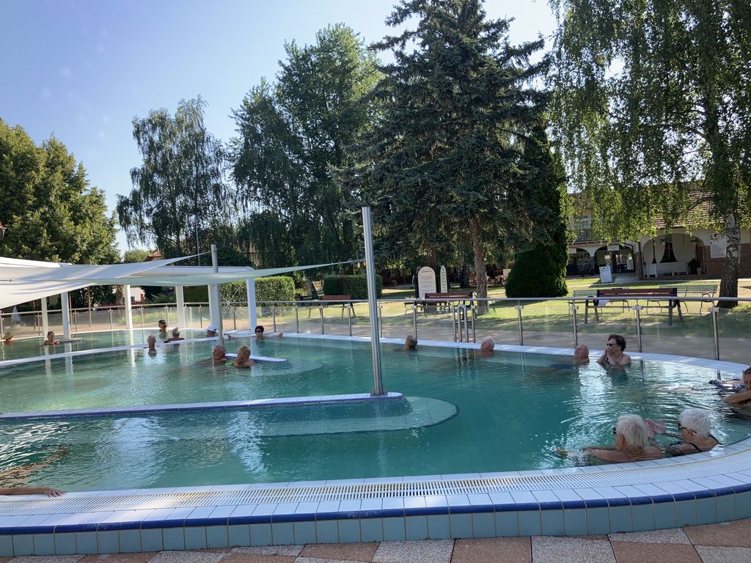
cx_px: 376
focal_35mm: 28
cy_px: 282
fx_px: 607
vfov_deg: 49.7
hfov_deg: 63.4
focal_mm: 3.99
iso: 32
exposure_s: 1/623
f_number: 1.8
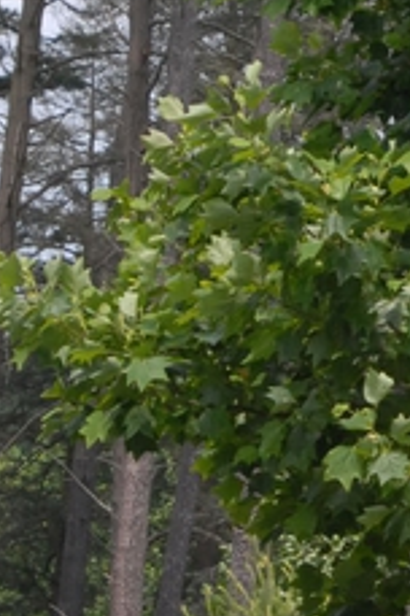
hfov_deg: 3.4
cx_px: 670
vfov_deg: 5.1
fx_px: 6918
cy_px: 38
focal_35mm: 405
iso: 400
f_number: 10
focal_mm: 60
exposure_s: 1/350
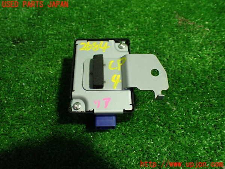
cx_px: 112
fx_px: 195
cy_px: 84
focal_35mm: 30
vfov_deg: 46.8
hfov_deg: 60.0
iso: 640
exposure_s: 1/125
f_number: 2.3
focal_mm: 5.4
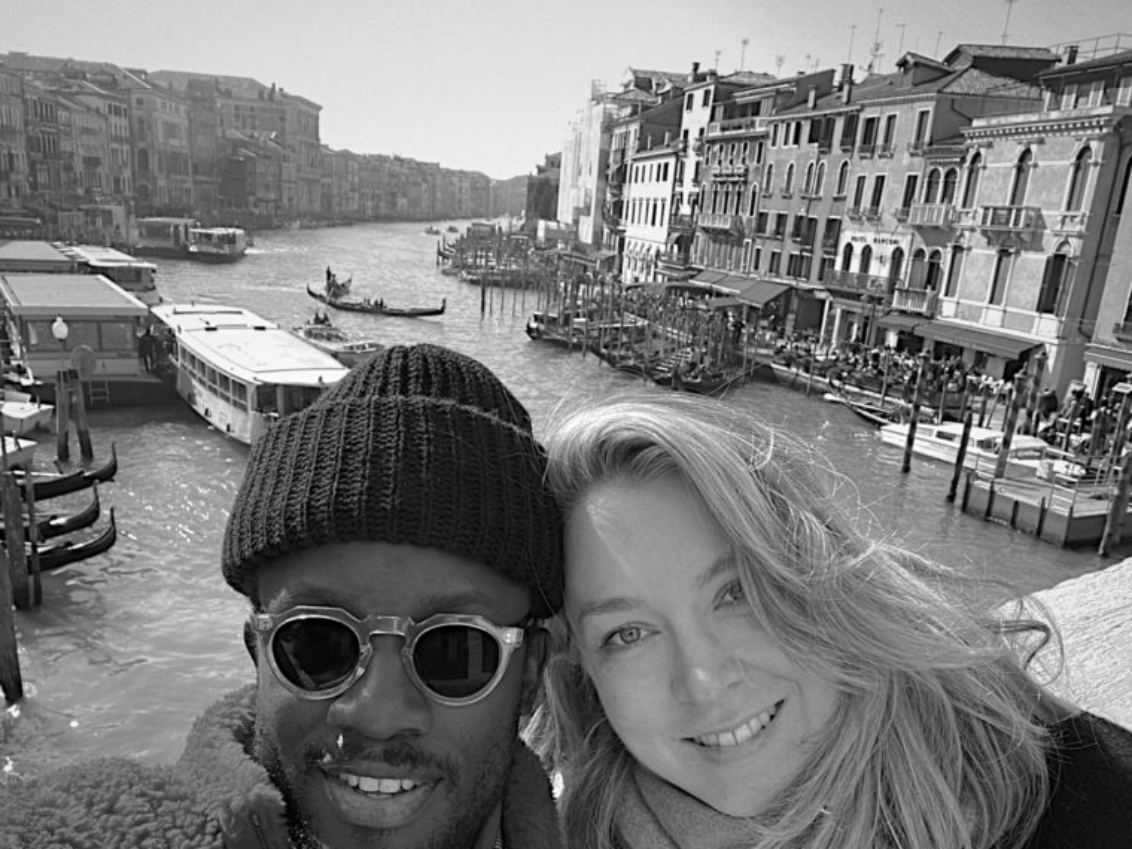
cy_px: 550
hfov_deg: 58.3
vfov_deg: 44.9
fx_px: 1014
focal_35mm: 31
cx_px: 544
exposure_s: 1/193
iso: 25
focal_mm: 2.71
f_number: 2.2
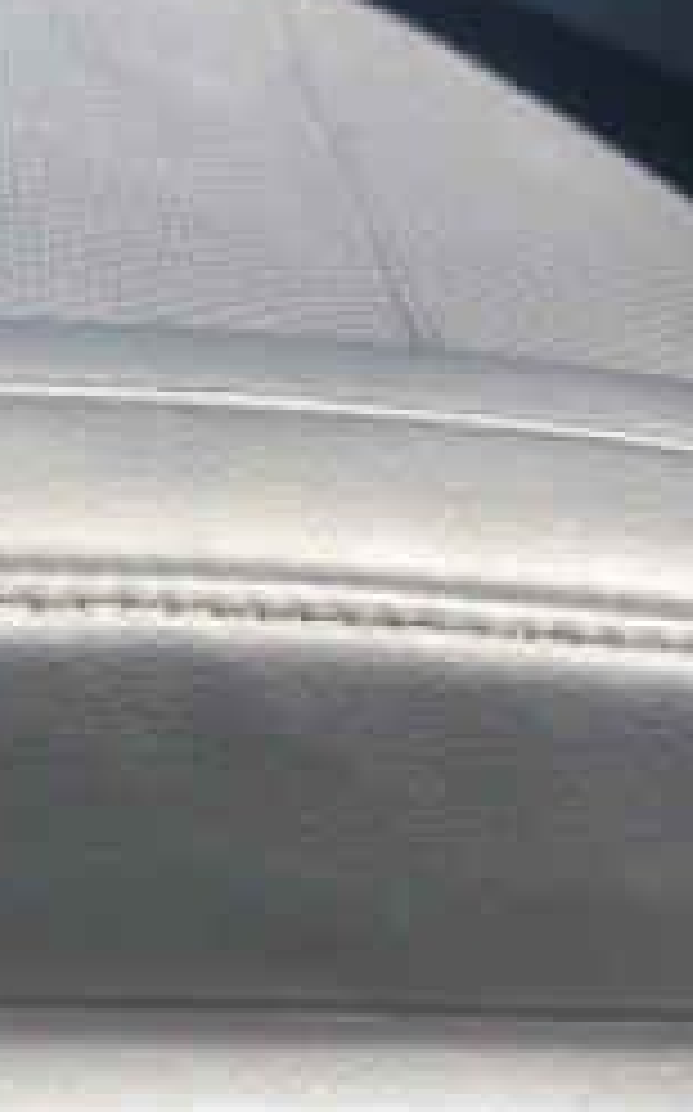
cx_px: 50
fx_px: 2331
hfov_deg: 16.7
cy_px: 878
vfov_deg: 26.4
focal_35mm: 77
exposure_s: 1/340
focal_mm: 3.99
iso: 20
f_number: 1.8
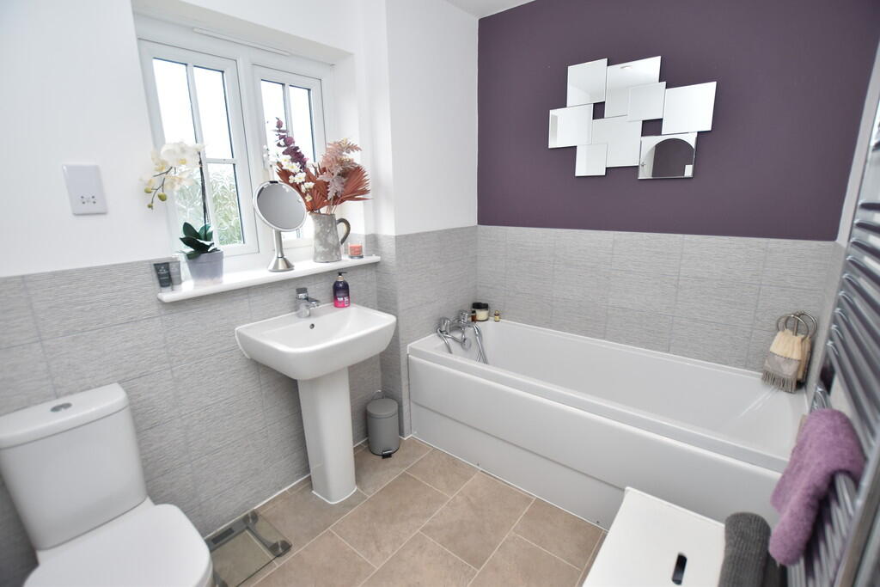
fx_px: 367
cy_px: 294
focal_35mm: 15
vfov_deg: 77.3
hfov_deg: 100.4
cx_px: 440
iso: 400
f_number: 3.5
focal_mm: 10
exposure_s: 1/250
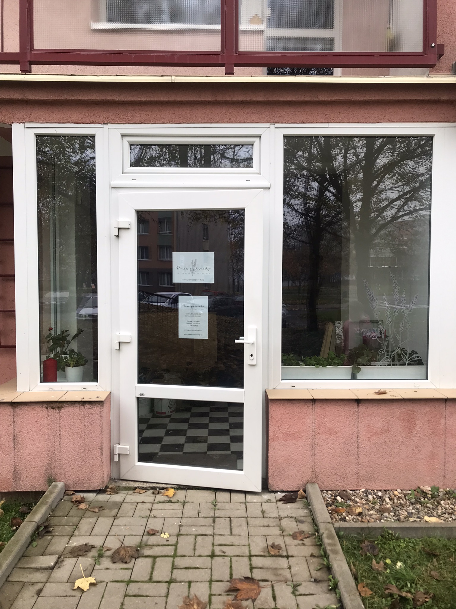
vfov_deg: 63.4
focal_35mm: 28
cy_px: 304
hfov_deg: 49.7
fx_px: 492
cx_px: 228
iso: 20
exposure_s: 1/112
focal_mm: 3.99
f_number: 1.8
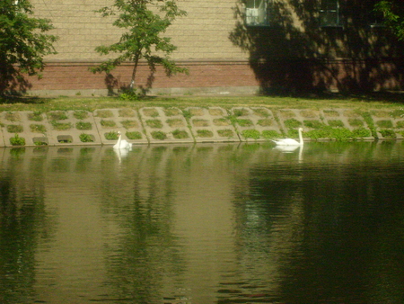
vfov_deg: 14.0
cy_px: 152
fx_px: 1238
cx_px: 202
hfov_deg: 18.5
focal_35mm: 106
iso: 400
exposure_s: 1/750
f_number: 12.4
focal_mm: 17.4
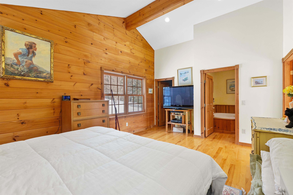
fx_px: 122
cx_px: 146
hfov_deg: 100.4
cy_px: 98
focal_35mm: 15
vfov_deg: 77.3
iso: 64
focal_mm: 10
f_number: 8
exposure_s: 1/13
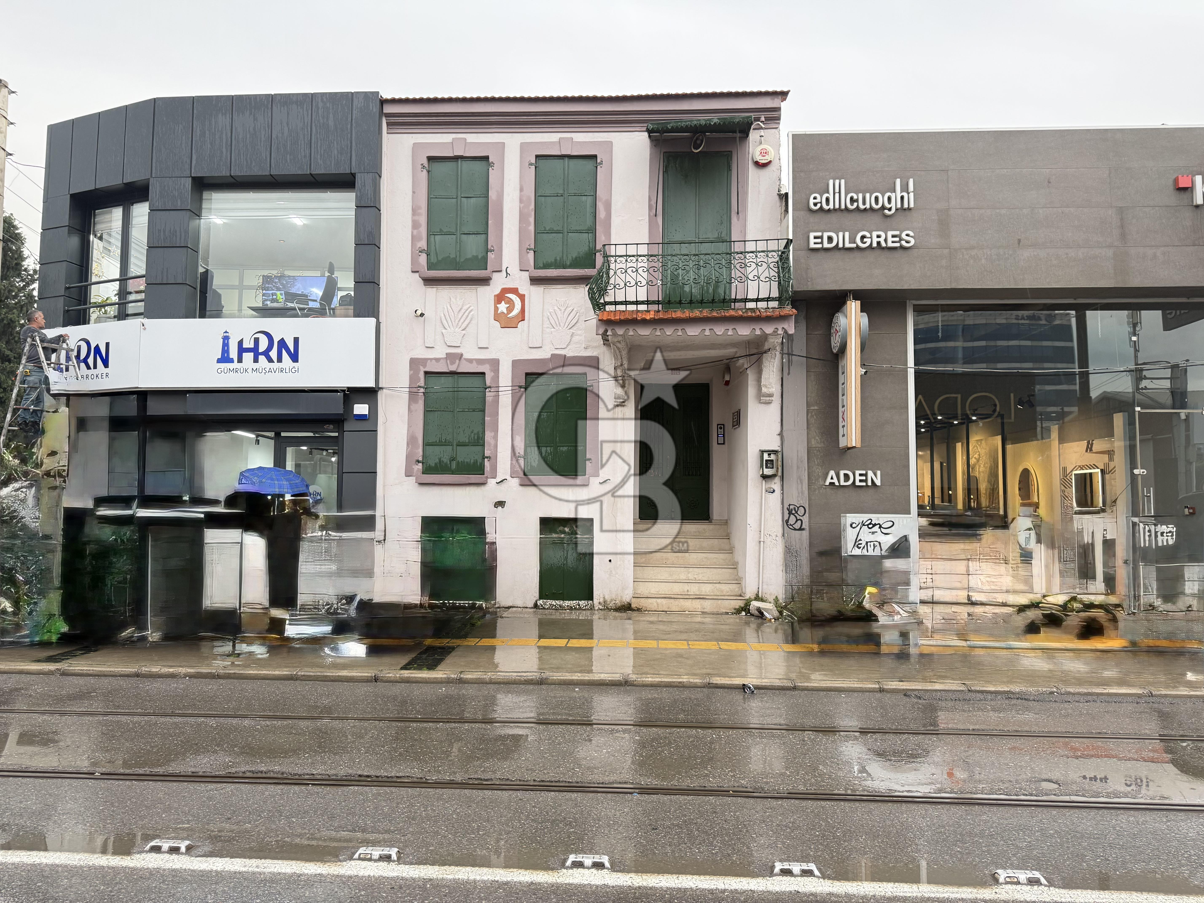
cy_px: 452
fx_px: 835
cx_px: 602
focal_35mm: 24
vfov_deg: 56.8
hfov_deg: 71.6
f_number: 1.78
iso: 200
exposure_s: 1/121
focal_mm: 6.76
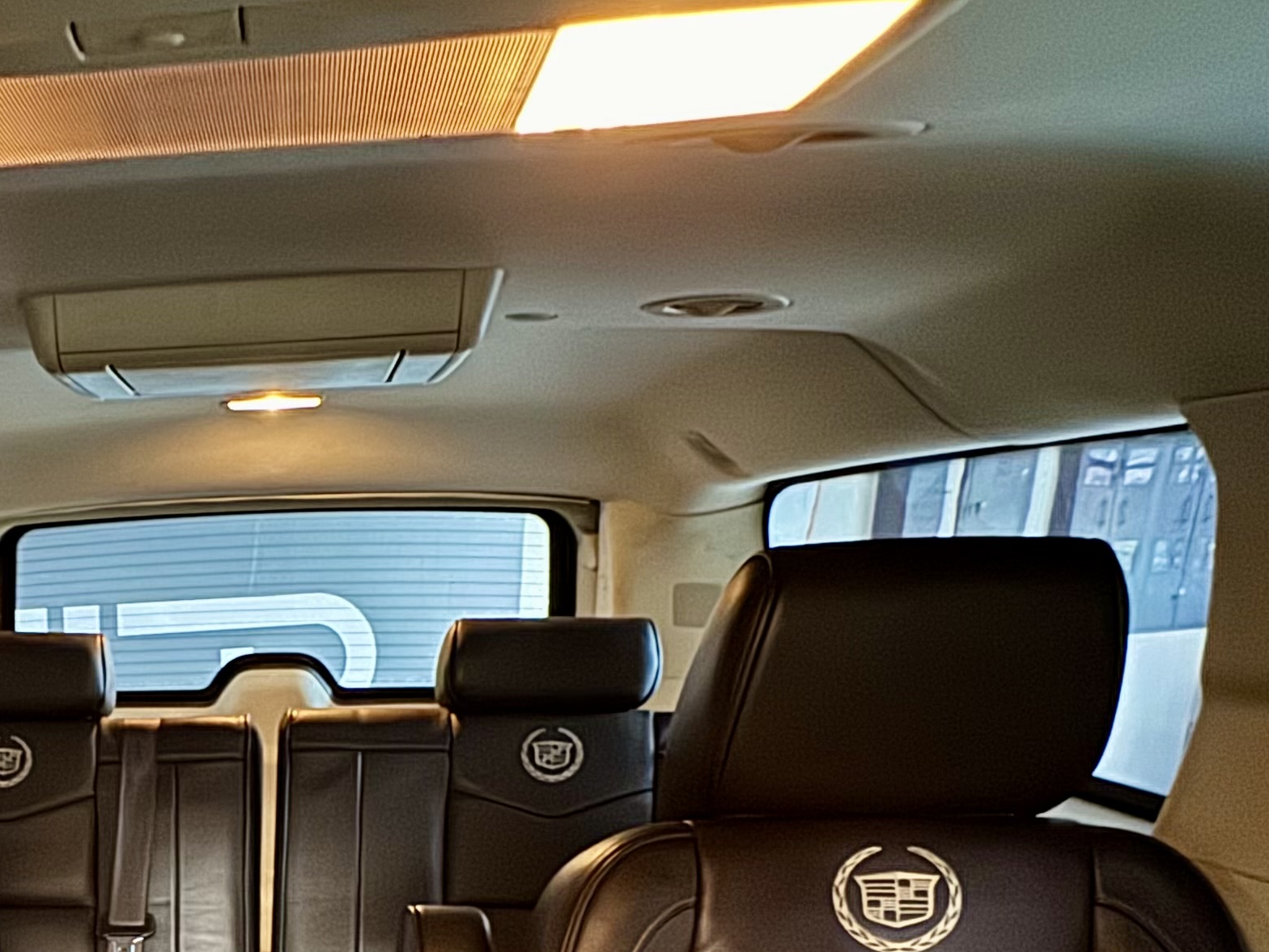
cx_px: 92
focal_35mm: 36
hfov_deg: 45.7
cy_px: 979
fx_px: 1320
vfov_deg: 35.4
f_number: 2.2
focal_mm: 2.22
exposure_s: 1/9
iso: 1000
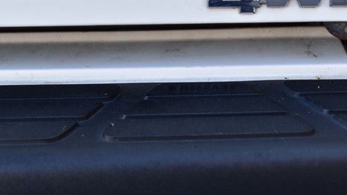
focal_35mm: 74
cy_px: 76
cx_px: 179
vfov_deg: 16.3
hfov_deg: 28.6
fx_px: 681
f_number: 9
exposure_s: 1/100
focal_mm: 34
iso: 400
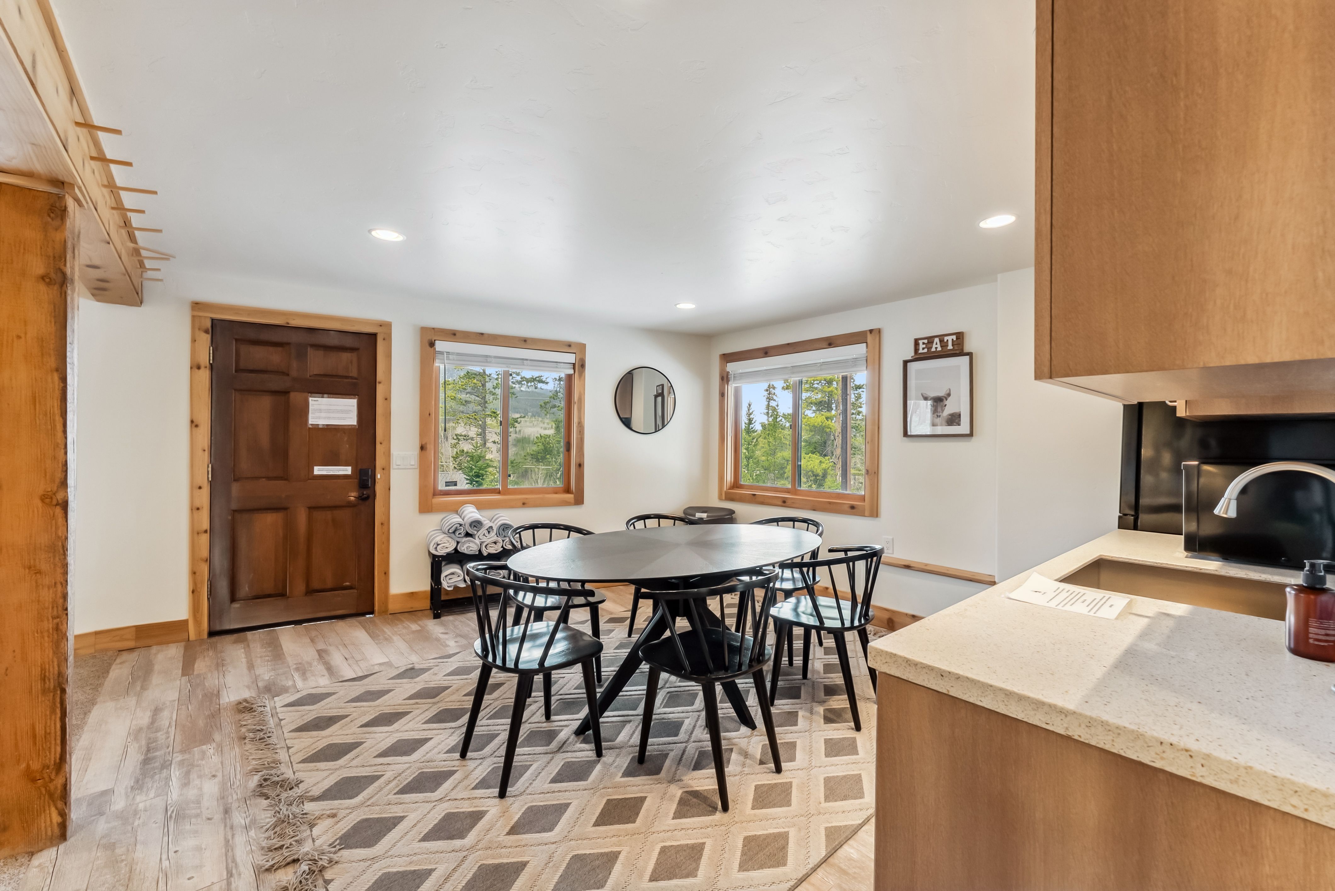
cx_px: 668
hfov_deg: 104.2
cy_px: 446
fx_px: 519
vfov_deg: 81.3
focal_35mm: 14
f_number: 8
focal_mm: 14
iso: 800
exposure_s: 1/30
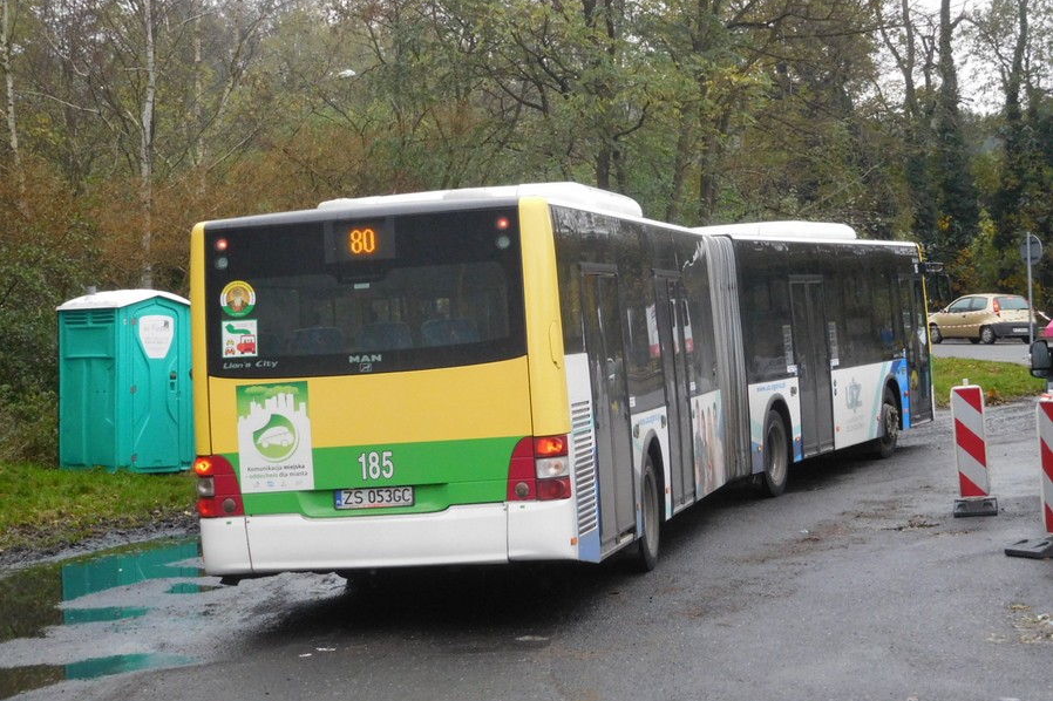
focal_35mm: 73
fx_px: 2134
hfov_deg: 27.7
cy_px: 308
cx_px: 526
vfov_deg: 18.7
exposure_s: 1/200
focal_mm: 12.5
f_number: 4.5
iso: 400
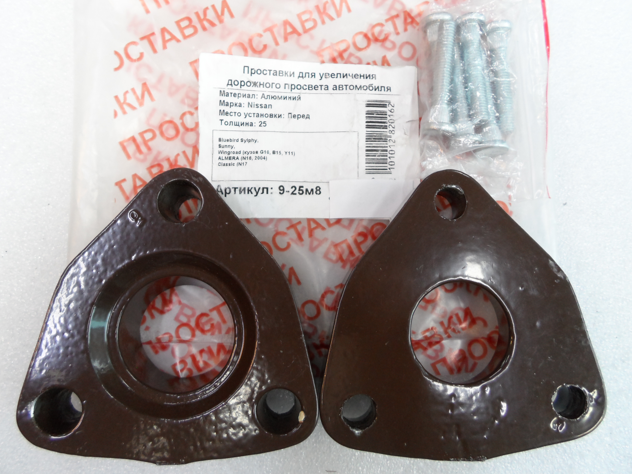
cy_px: 237
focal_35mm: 25
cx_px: 316
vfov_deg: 54.9
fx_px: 456
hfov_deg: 69.4
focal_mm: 4.5
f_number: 2.5
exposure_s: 1/30
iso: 200
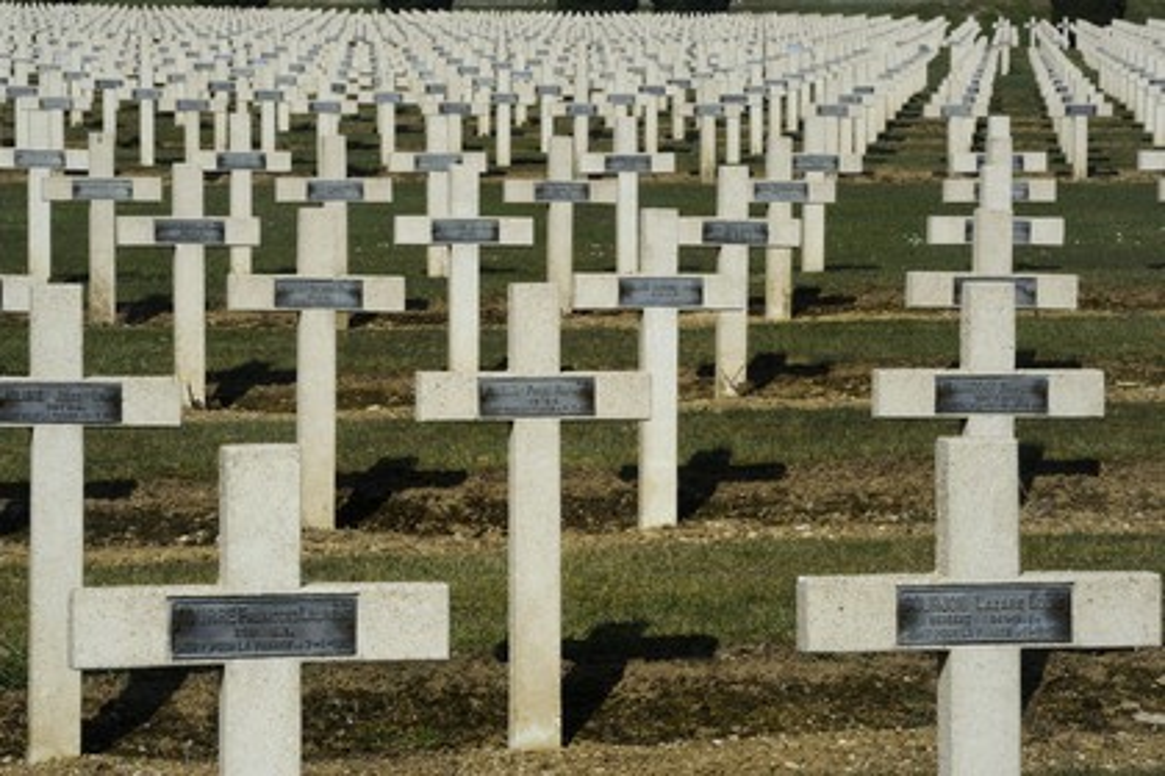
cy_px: 388
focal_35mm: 135
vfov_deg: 10.2
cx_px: 582
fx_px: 4368
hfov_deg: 15.2
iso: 200
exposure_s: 1/200
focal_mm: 135
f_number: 20
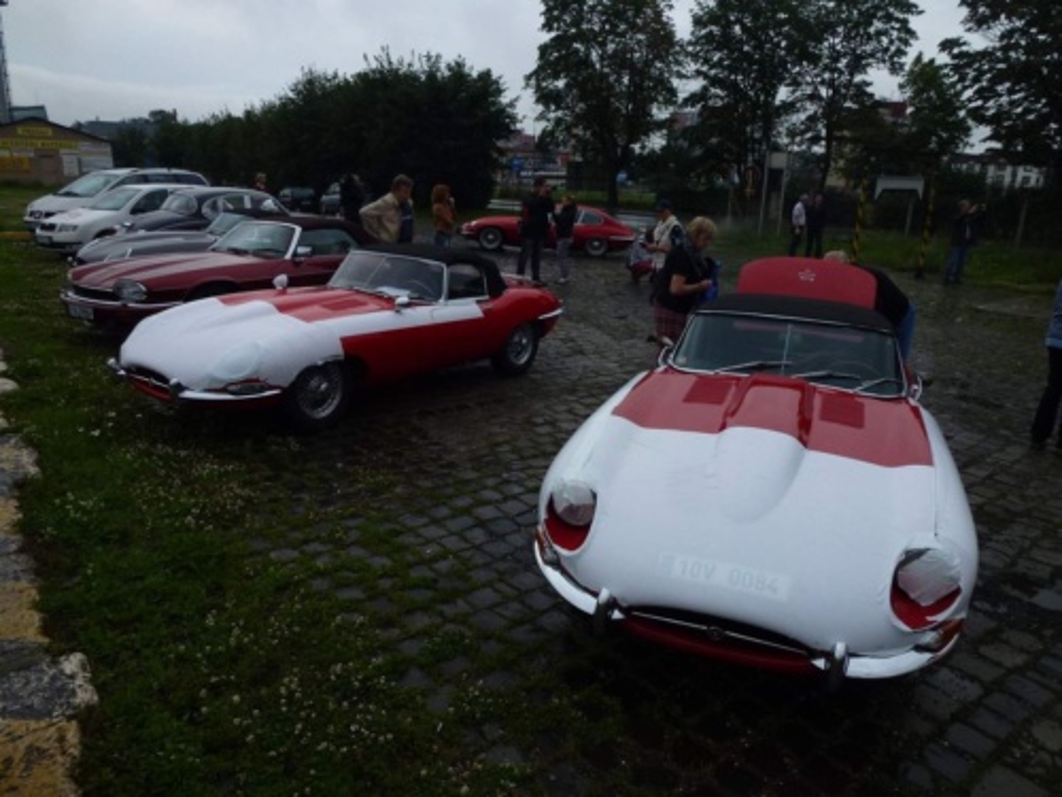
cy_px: 398
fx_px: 736
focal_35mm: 24
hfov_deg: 71.6
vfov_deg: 56.8
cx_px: 531
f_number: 3.3
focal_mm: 4.3
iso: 100
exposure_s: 1/125
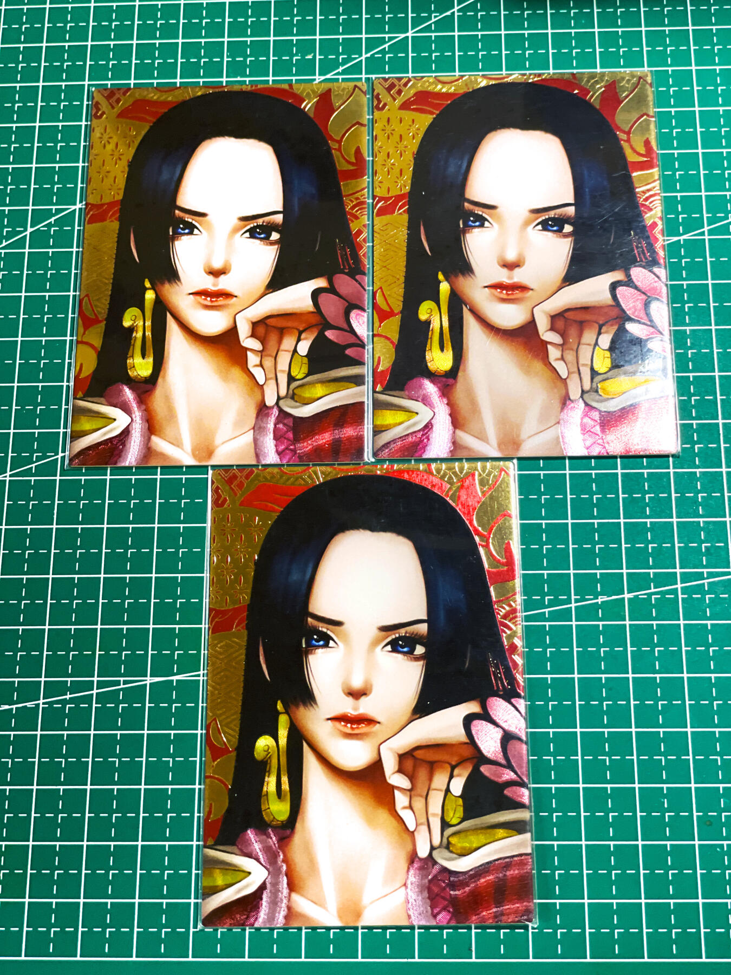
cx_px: 366
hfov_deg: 28.0
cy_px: 488
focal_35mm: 52
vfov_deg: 36.8
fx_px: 1464
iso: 144
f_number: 2
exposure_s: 1/100
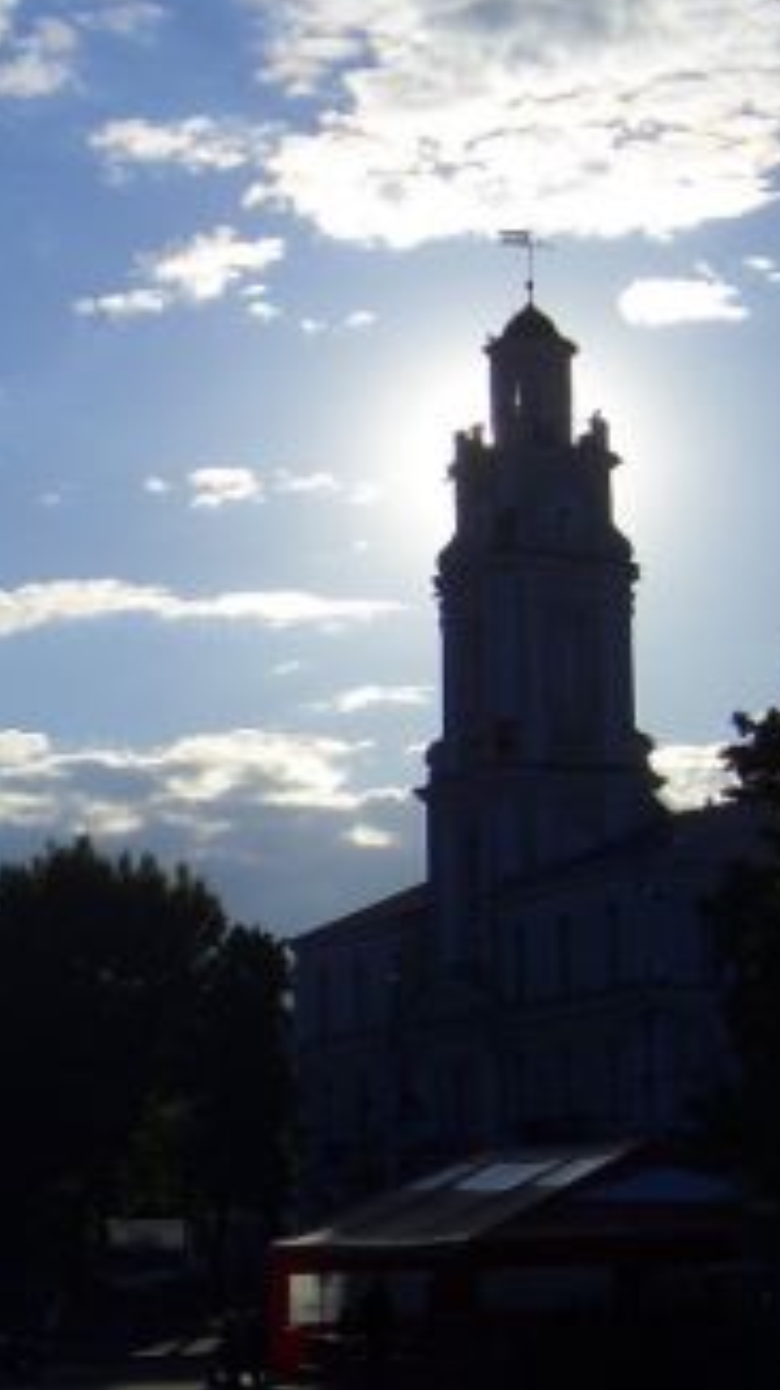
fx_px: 3388
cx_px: 177
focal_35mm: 92
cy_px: 823
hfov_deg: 13.1
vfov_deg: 23.1
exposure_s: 1/2000
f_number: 5.6
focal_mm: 11.4
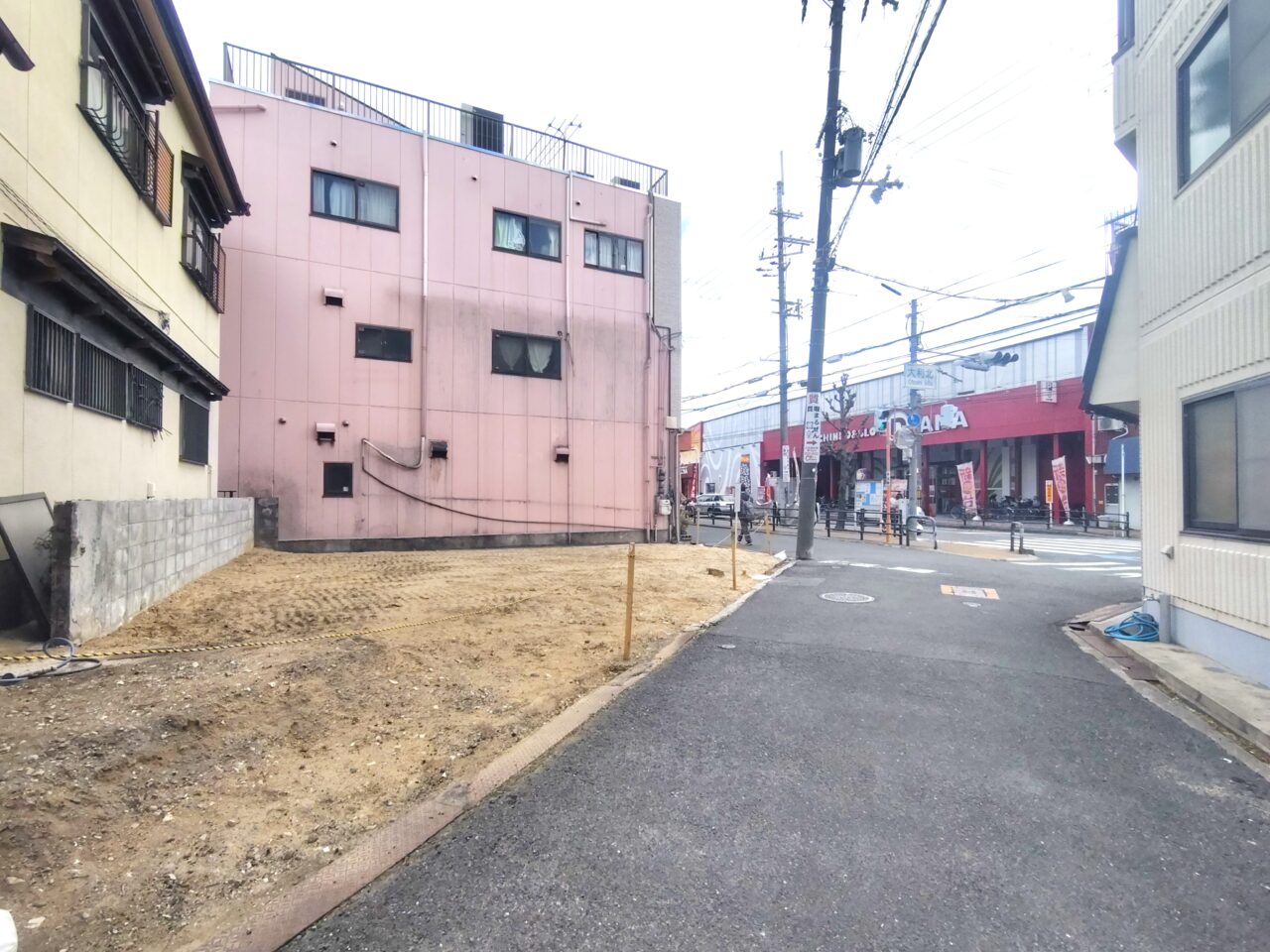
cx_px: 635
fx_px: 477
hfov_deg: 106.2
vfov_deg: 89.9
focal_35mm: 13
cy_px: 476
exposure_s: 1/840
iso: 100
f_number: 2.2
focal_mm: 2.16
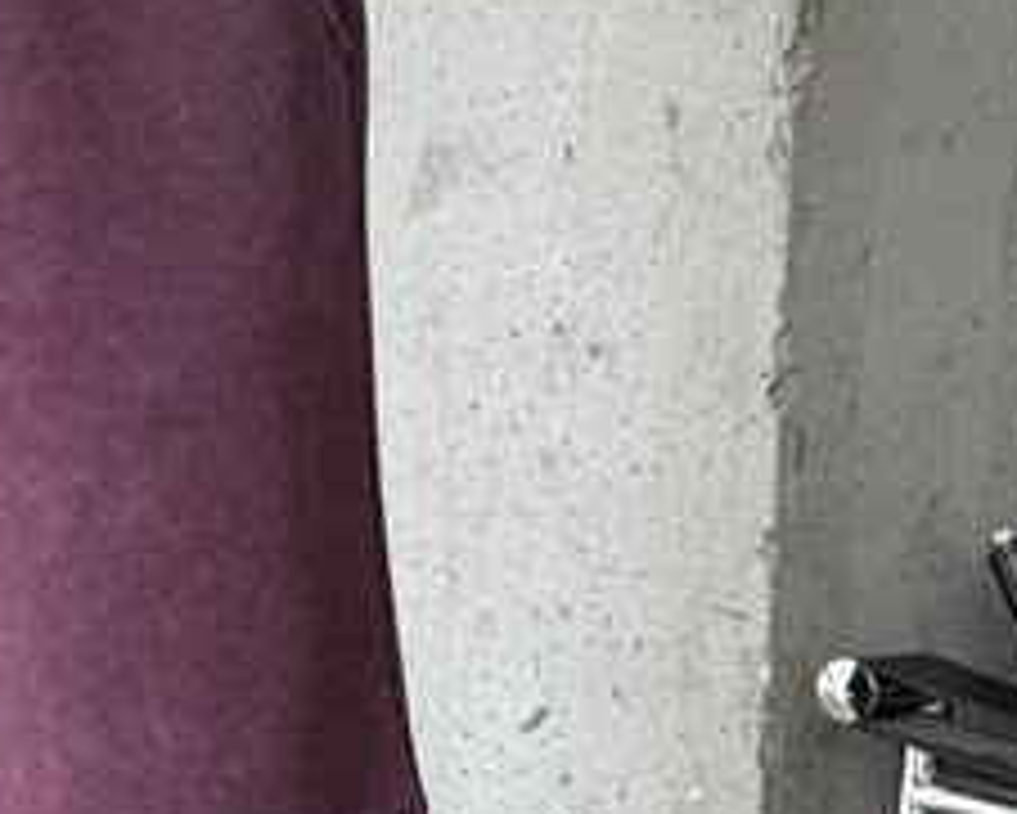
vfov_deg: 18.4
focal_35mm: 83
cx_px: -162
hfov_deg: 21.5
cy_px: 553
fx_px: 2499
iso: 80
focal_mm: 6.76
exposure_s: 1/377
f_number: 1.78
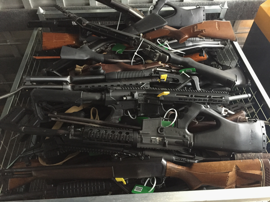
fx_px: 226
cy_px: 101
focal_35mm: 29
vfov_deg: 48.2
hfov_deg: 61.7
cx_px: 135
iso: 320
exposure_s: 1/17
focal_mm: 4.15
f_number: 2.2
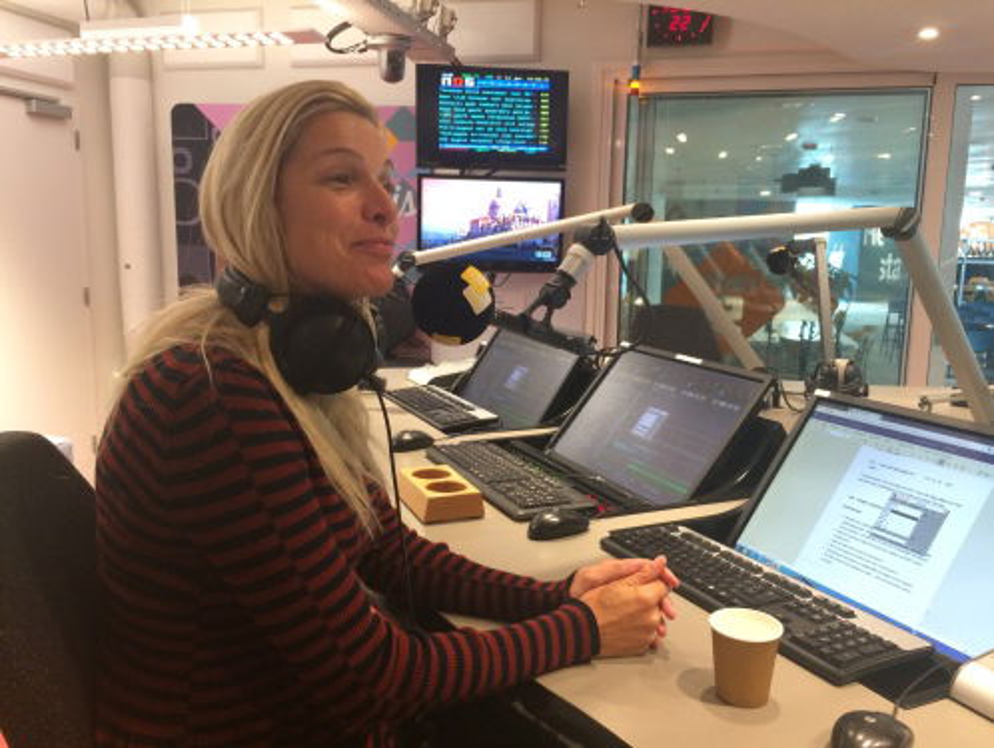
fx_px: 834
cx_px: 497
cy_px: 374
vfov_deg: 48.3
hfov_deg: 61.6
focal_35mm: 29
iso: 250
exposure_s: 1/33
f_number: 2.2
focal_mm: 4.15
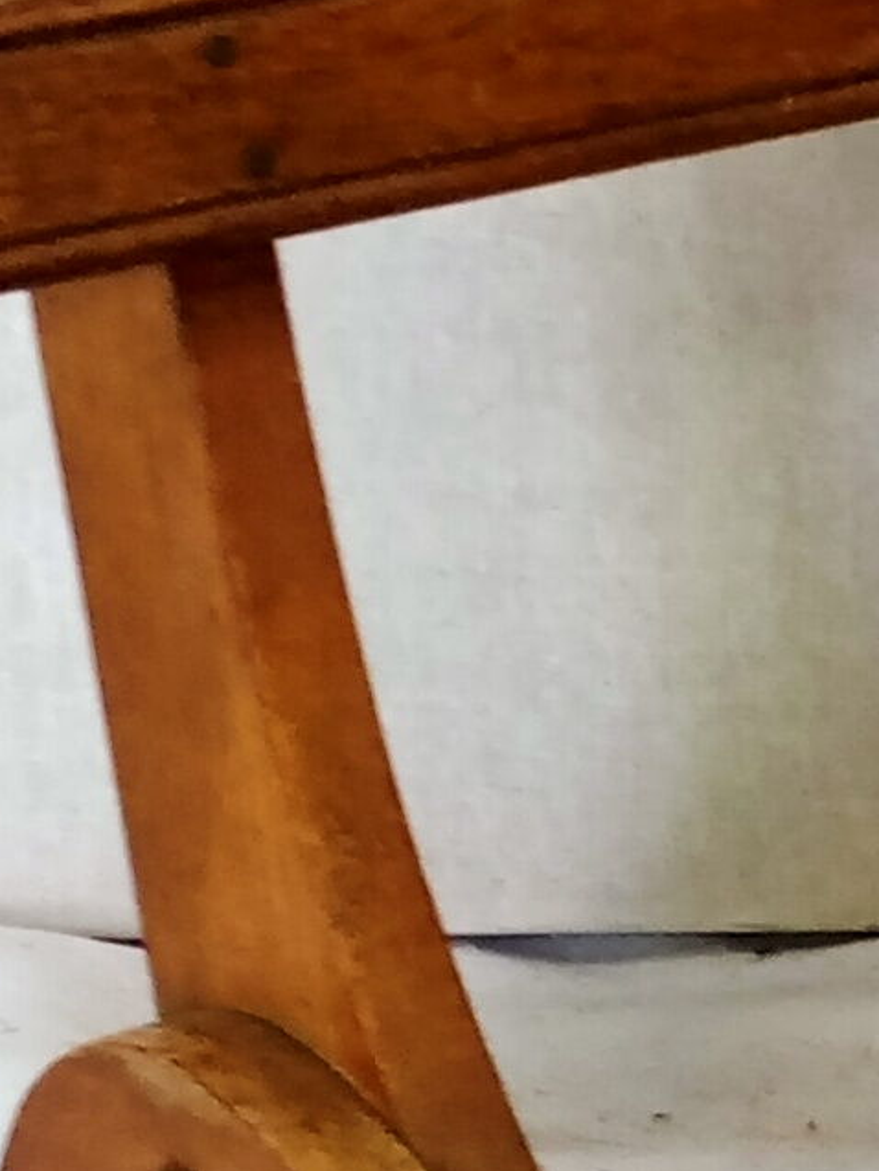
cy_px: 800
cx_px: 1530
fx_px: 6092
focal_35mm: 180
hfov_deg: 8.0
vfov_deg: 11.0
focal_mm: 4.05
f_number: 1.8
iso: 637
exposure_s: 1/33.3
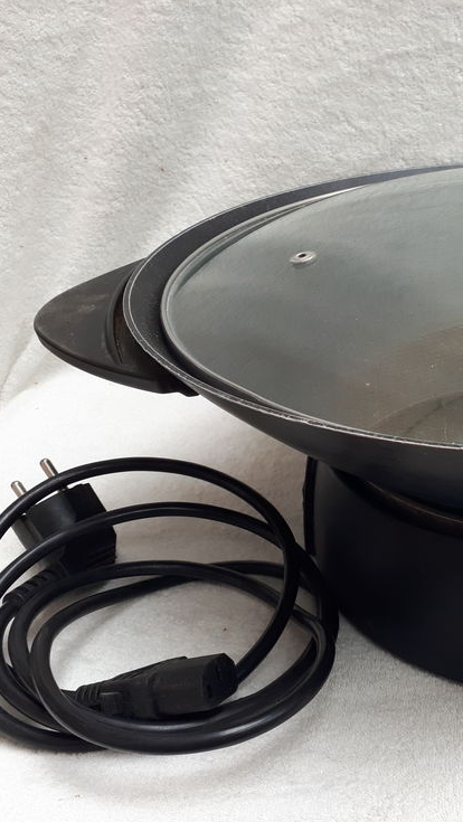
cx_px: 521
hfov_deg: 27.0
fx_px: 872
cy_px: 408
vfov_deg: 50.5
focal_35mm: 40
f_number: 1.9
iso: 50
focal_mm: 3.6
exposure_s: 1/33
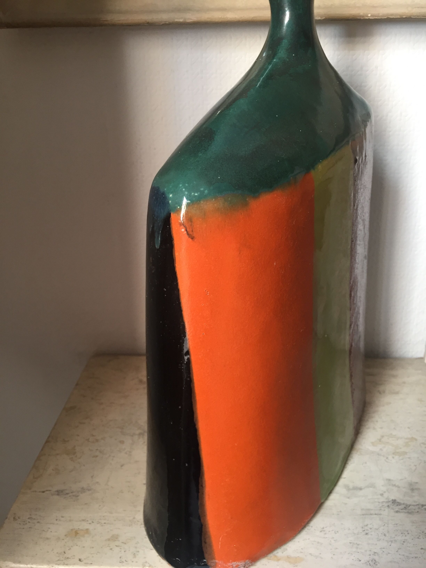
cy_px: 284
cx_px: 213
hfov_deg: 48.2
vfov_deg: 61.7
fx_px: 476
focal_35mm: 29
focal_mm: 4.15
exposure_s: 1/33
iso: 125
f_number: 2.2
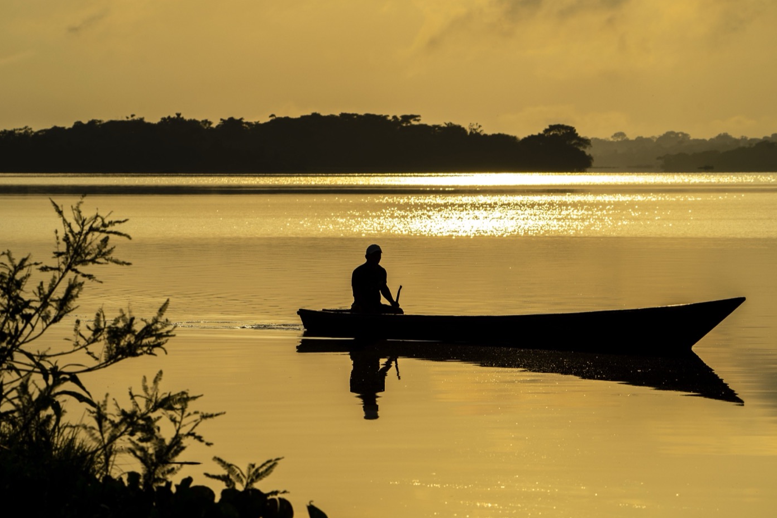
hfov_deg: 9.0
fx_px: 4963
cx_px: 379
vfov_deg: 6.0
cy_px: 279
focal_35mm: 230
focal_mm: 200
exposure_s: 1/1600
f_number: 10
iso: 100
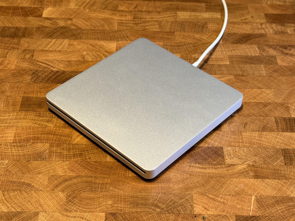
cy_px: 110
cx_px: 148
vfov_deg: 30.3
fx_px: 409
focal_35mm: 48
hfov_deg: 39.7
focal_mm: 6.86
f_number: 1.78
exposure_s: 1/50
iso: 80
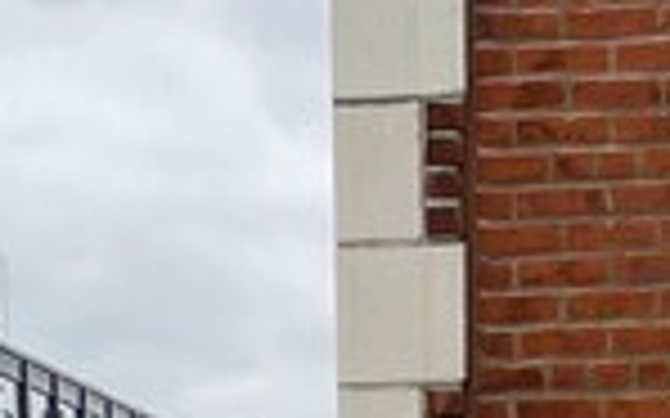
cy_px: 1825
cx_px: 337
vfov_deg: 5.7
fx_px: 3468
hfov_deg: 11.0
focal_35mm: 190
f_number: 1.6
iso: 50
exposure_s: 1/121
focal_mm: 4.2
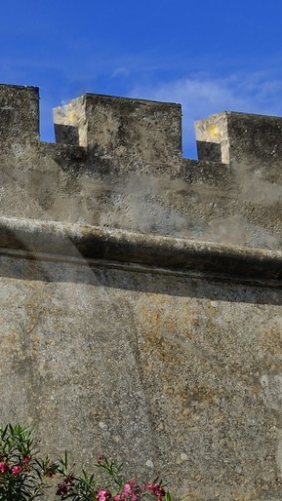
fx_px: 1343
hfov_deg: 11.1
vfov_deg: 20.5
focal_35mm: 101
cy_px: 487
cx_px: -249
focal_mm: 31
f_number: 13
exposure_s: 1/200
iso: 200
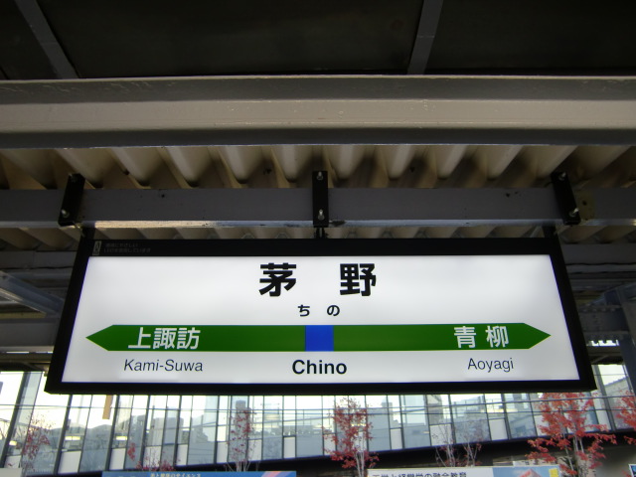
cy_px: 238
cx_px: 318
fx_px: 514
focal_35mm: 28
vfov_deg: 49.7
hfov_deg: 63.4
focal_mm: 4.9
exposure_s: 1/60
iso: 64
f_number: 2.6
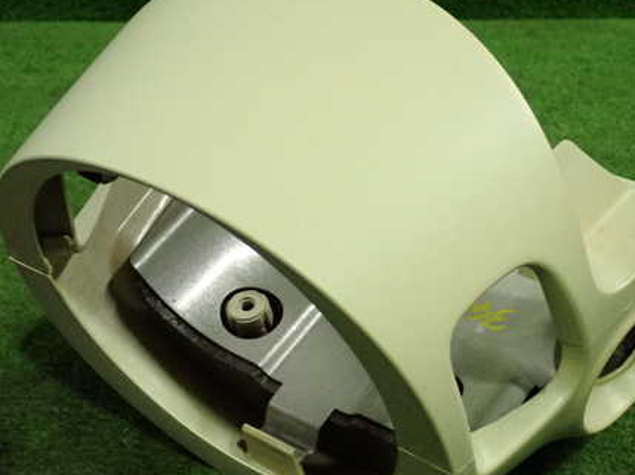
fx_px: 1283
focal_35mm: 70
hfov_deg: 27.8
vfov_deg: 21.0
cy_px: 243
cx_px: 373
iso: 1250
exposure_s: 1/125
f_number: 3.2
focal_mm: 9.01
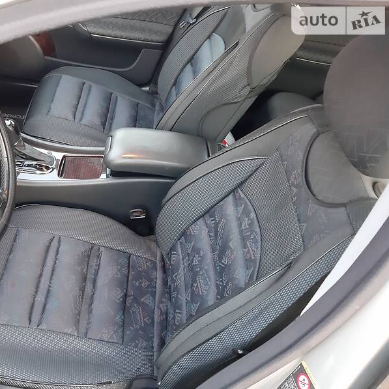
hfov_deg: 50.3
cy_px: 194
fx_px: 407
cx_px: 134
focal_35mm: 32
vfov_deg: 51.1
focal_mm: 3.9
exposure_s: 1/25
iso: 400
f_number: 1.7
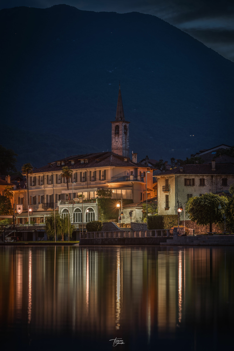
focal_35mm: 105
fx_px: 1025
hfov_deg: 13.0
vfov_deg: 19.5
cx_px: 117
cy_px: 176
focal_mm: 105
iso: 100
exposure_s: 8
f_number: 4
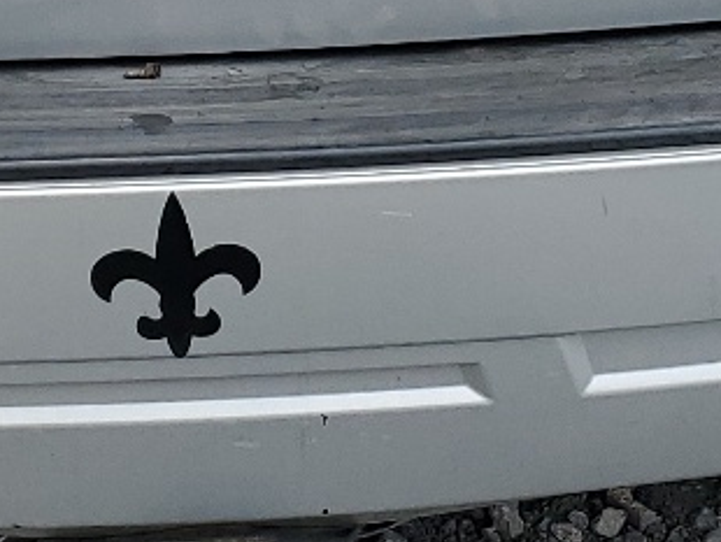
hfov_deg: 14.7
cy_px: -147
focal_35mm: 134
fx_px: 2793
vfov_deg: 10.8
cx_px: 274
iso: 50
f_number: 1.5
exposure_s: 1/3333
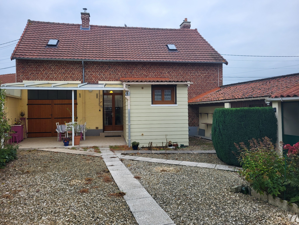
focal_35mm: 26
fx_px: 225
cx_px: 150
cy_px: 112
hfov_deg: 67.3
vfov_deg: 53.1
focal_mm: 5.4
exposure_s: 1/388
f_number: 1.8
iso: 40
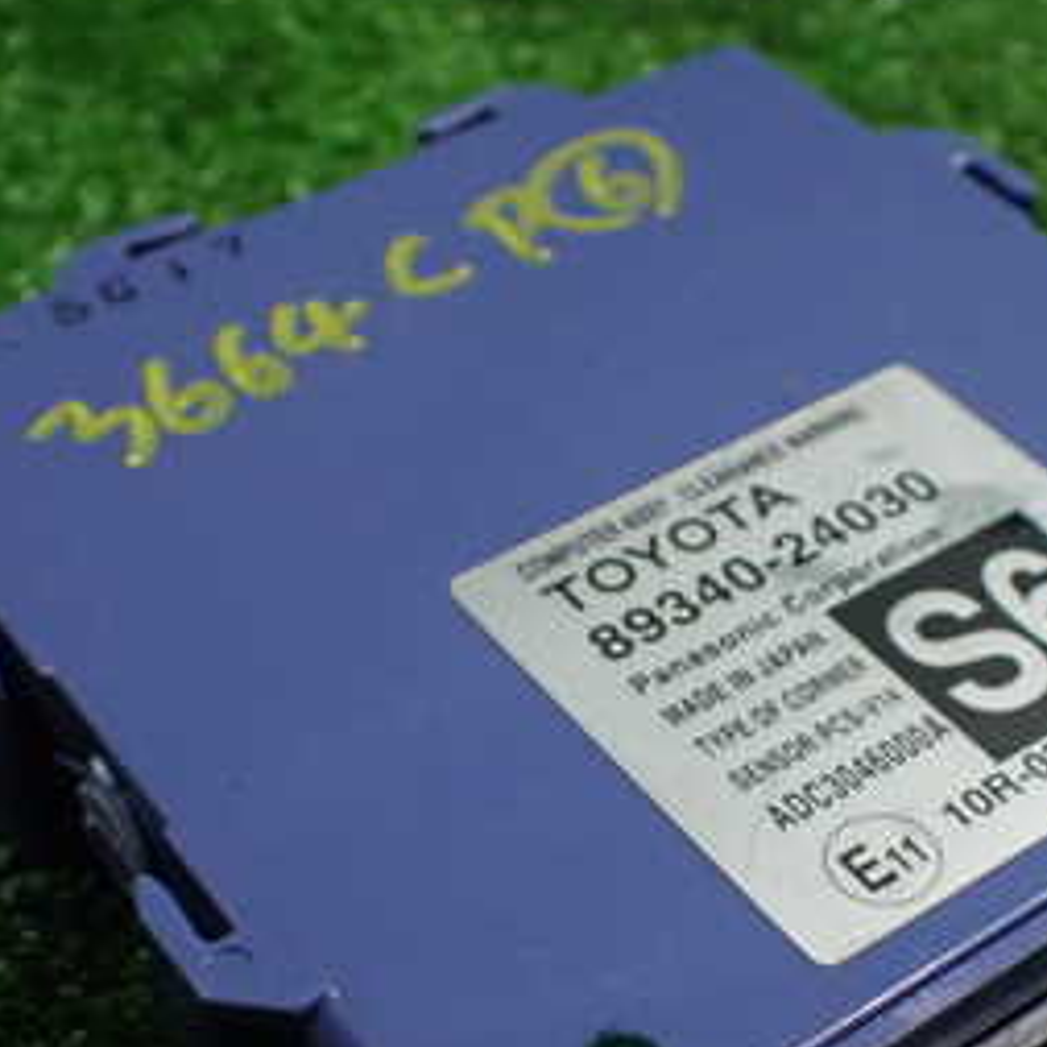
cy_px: 737
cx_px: 699
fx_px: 2156
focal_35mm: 63
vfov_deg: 27.1
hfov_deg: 27.1
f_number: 2.3
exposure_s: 1/125
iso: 640
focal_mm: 5.4
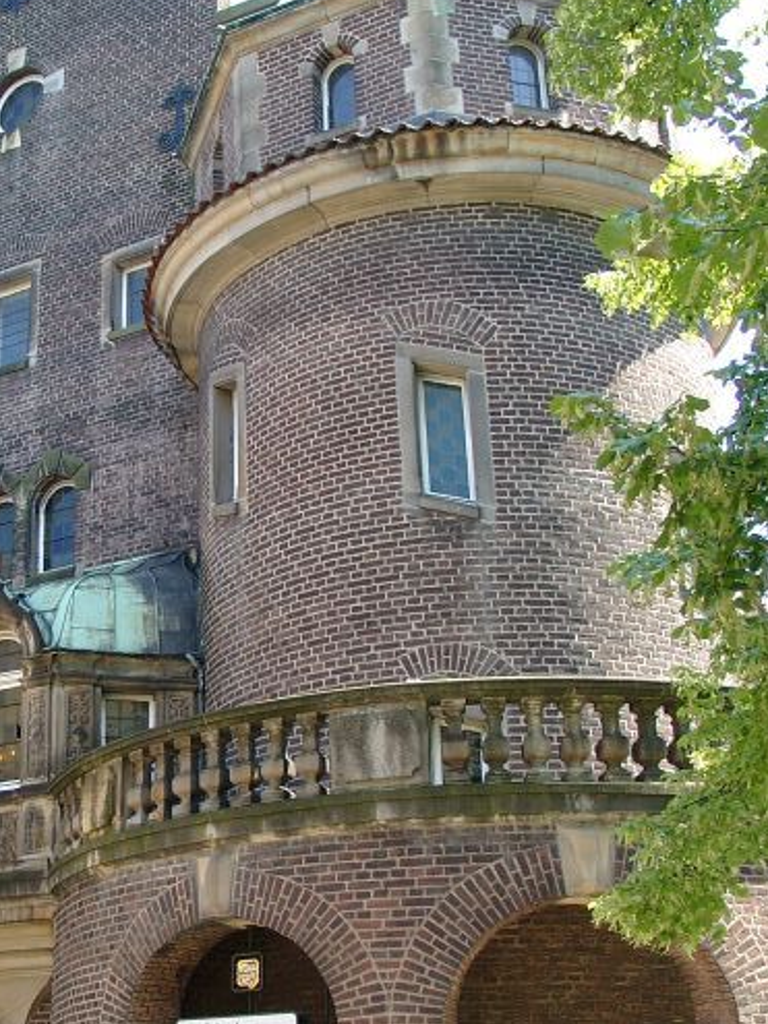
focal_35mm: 55
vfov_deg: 34.9
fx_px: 1628
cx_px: 155
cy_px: 596
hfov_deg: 26.1
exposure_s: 1/89.8
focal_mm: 7.13
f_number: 4
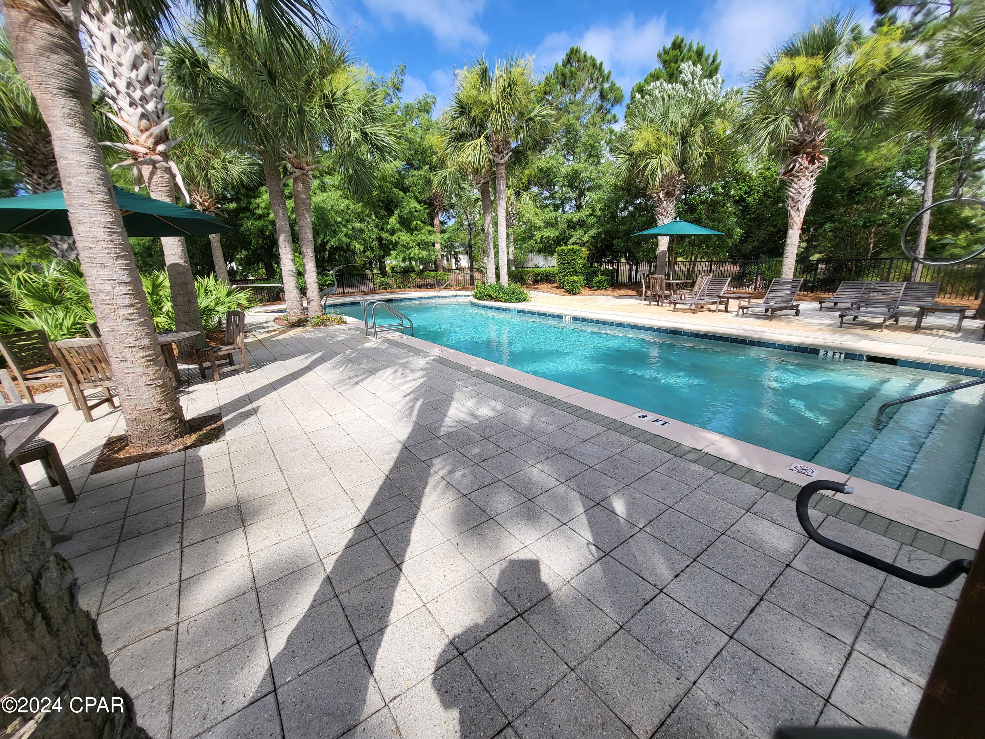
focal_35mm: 13
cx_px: 492
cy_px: 370
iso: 32
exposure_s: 1/805
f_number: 2.2
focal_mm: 1.74
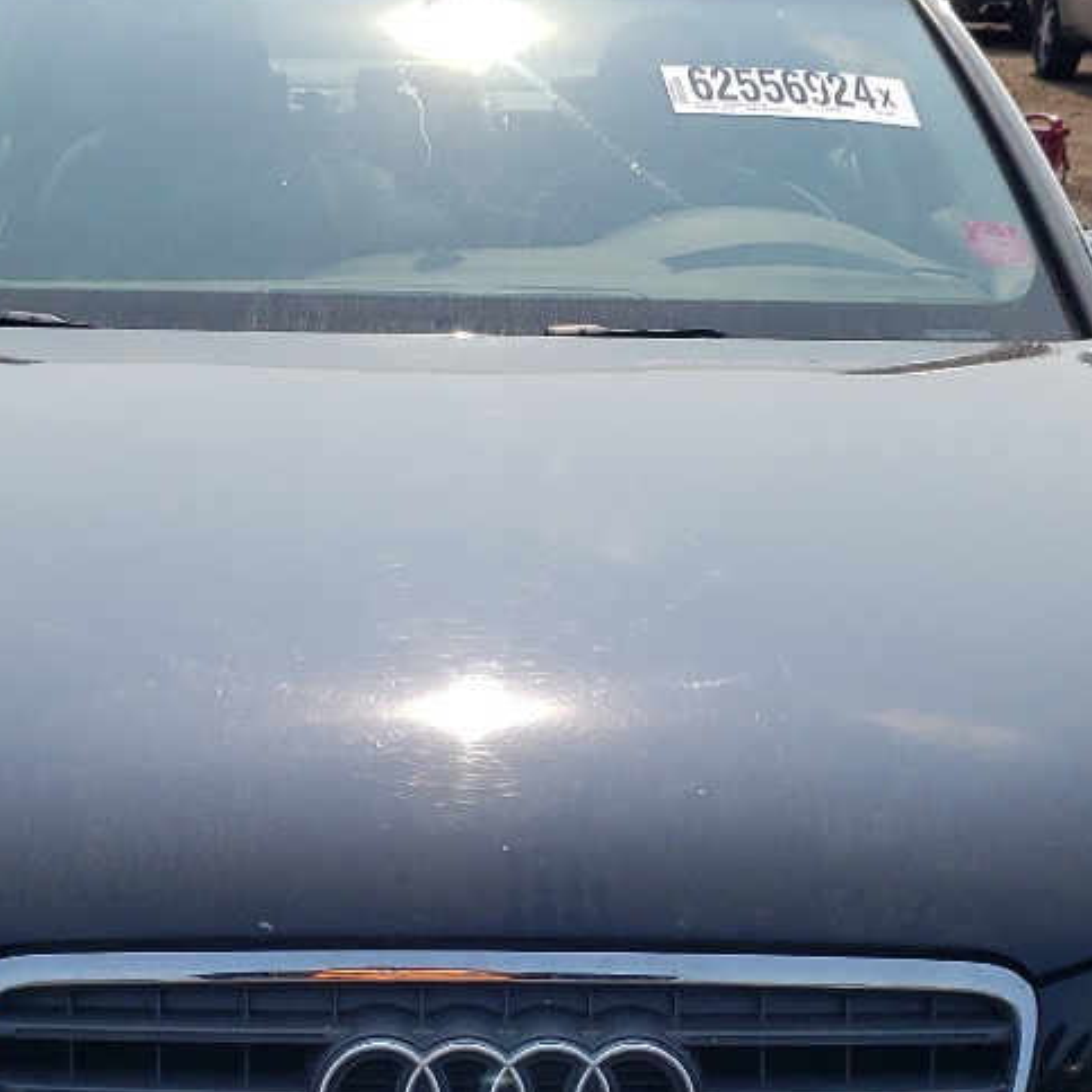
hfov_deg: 22.8
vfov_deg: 22.4
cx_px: 521
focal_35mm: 76
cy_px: 889
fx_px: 2712
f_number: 1.5
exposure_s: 1/5000
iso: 50
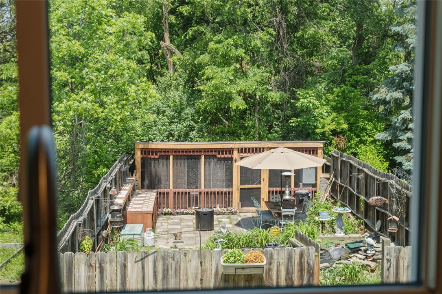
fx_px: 638
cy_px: 147
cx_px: 221
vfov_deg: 26.0
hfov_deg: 38.2
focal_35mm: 52
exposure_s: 1/250
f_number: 4
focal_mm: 35
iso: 400
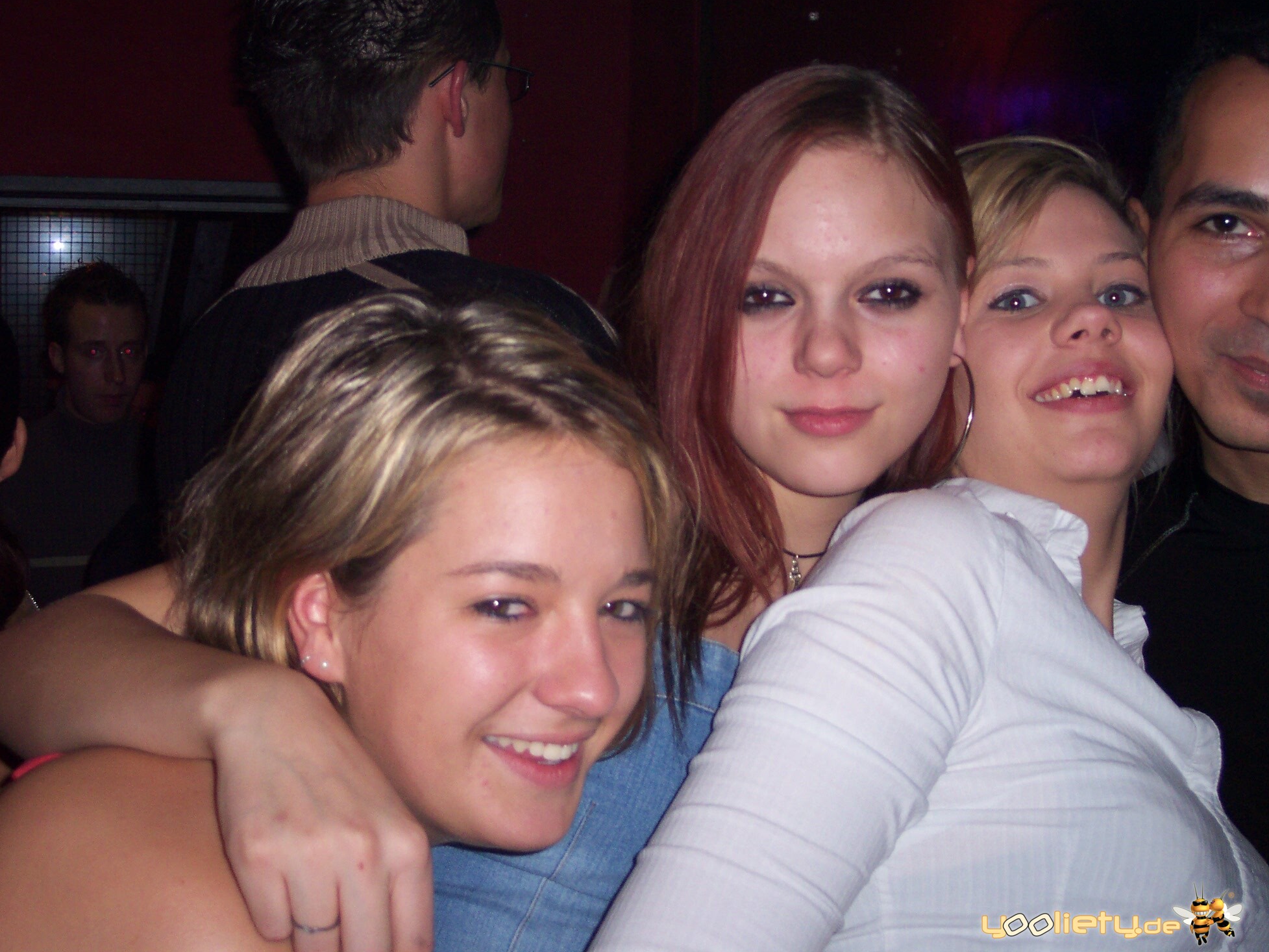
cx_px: 618
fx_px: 1943
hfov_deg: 36.2
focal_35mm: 53
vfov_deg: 27.5
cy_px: 460
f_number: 3.4
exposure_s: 1/30
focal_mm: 10.7
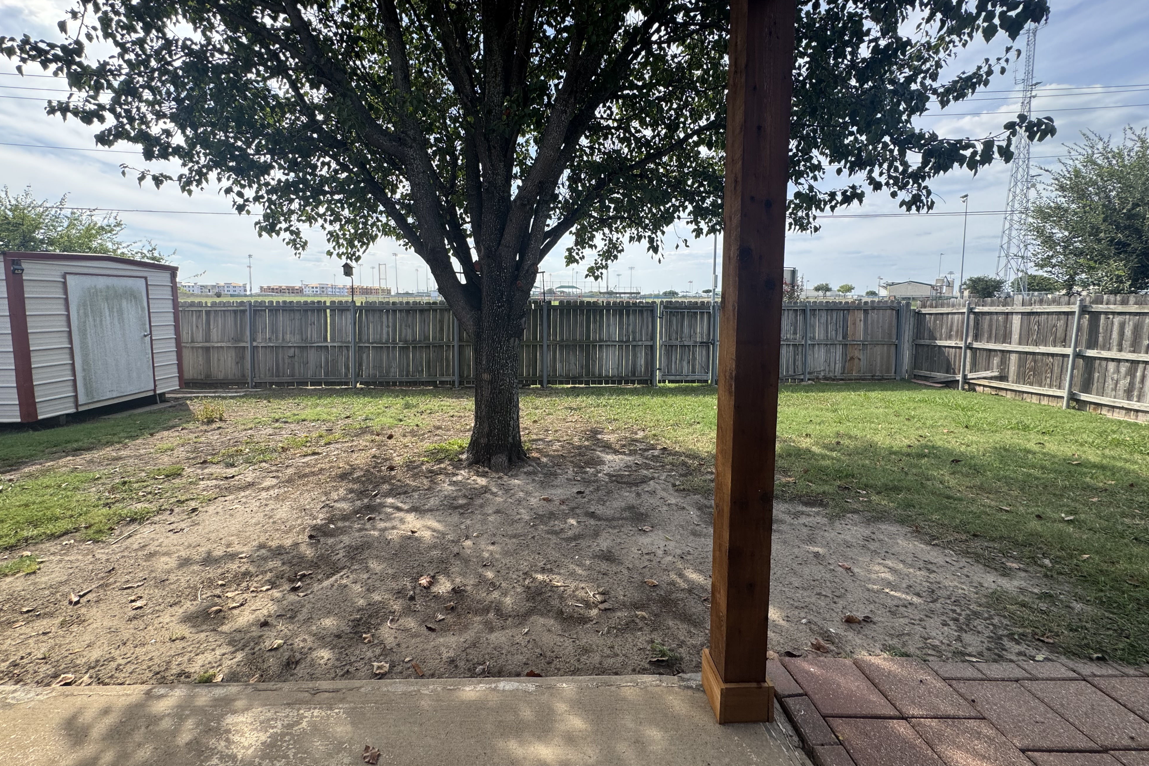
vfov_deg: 77.1
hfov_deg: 100.4
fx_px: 479
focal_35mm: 15
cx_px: 561
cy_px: 344
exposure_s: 1/771
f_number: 2.2
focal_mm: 2.22
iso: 50
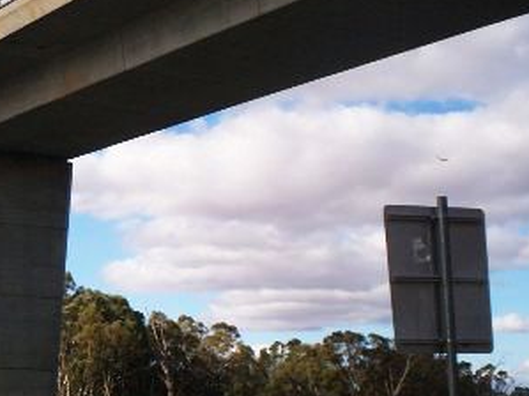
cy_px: 166
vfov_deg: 16.6
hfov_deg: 21.3
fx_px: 1360
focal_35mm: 89
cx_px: 11
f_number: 4.5
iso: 100
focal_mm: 5.9
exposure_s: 1/670
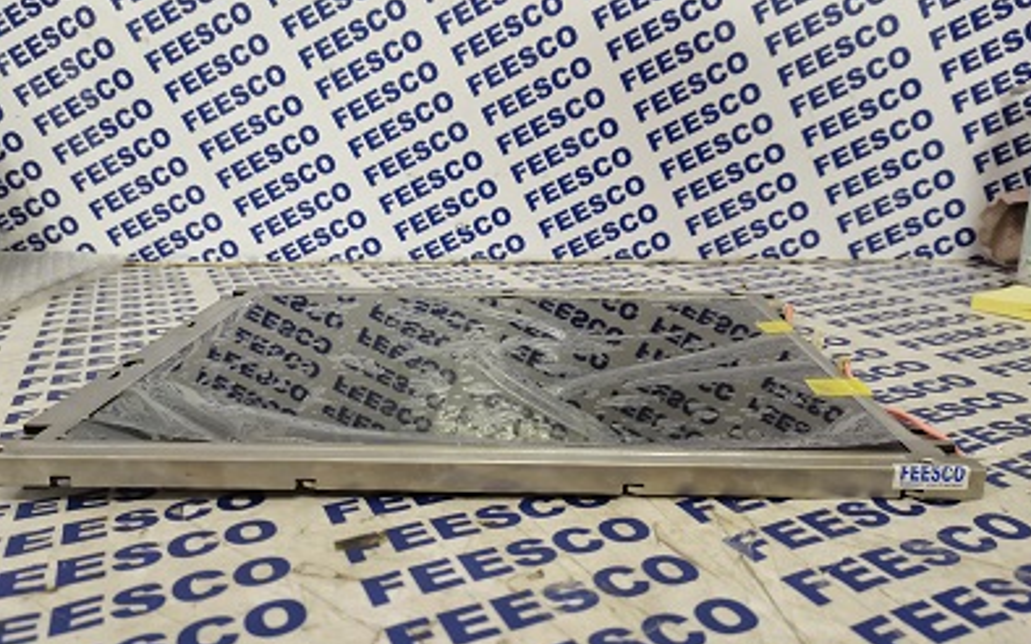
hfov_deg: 66.5
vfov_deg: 44.5
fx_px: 787
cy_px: 346
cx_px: 521
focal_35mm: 28
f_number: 1.8
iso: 500
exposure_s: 1/30
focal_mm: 5.58
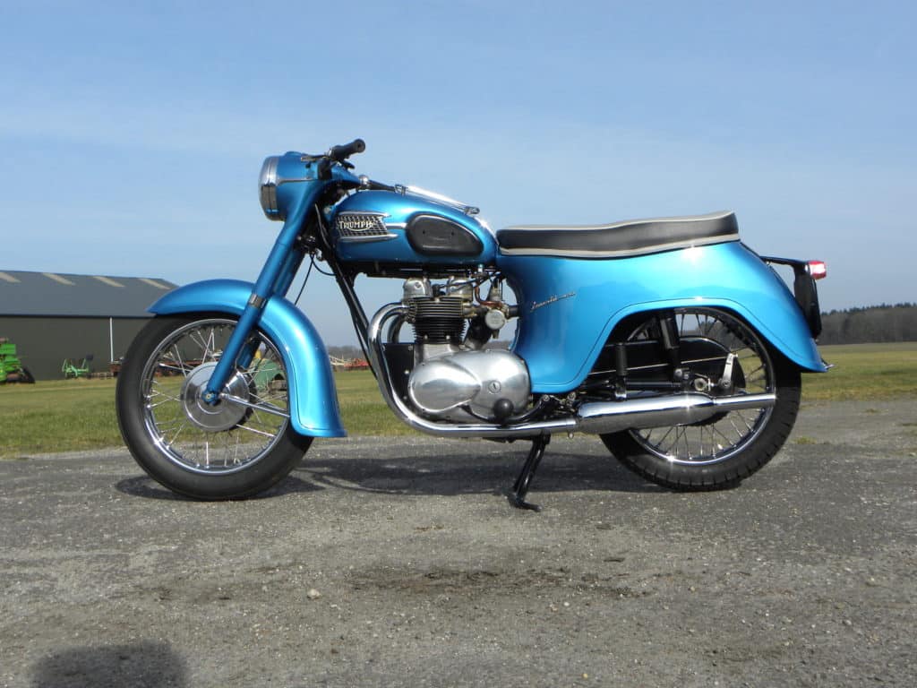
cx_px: 458
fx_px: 980
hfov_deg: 50.1
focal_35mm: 37
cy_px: 344
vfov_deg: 38.7
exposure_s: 1/290
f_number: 6.3
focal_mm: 6.6
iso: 64
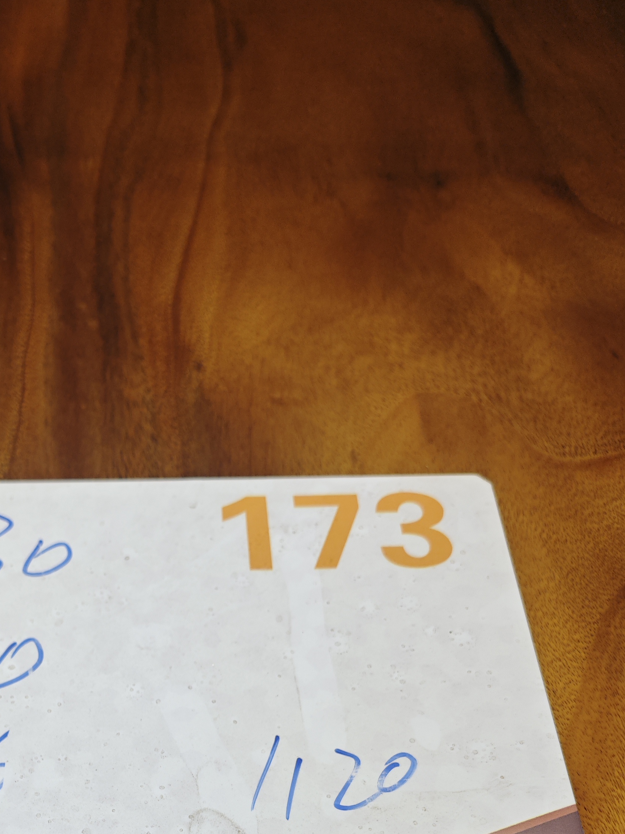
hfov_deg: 33.4
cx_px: 128
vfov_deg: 41.1
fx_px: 1011
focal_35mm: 42
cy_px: 758
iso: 50
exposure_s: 1/100
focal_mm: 6.55
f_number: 1.6
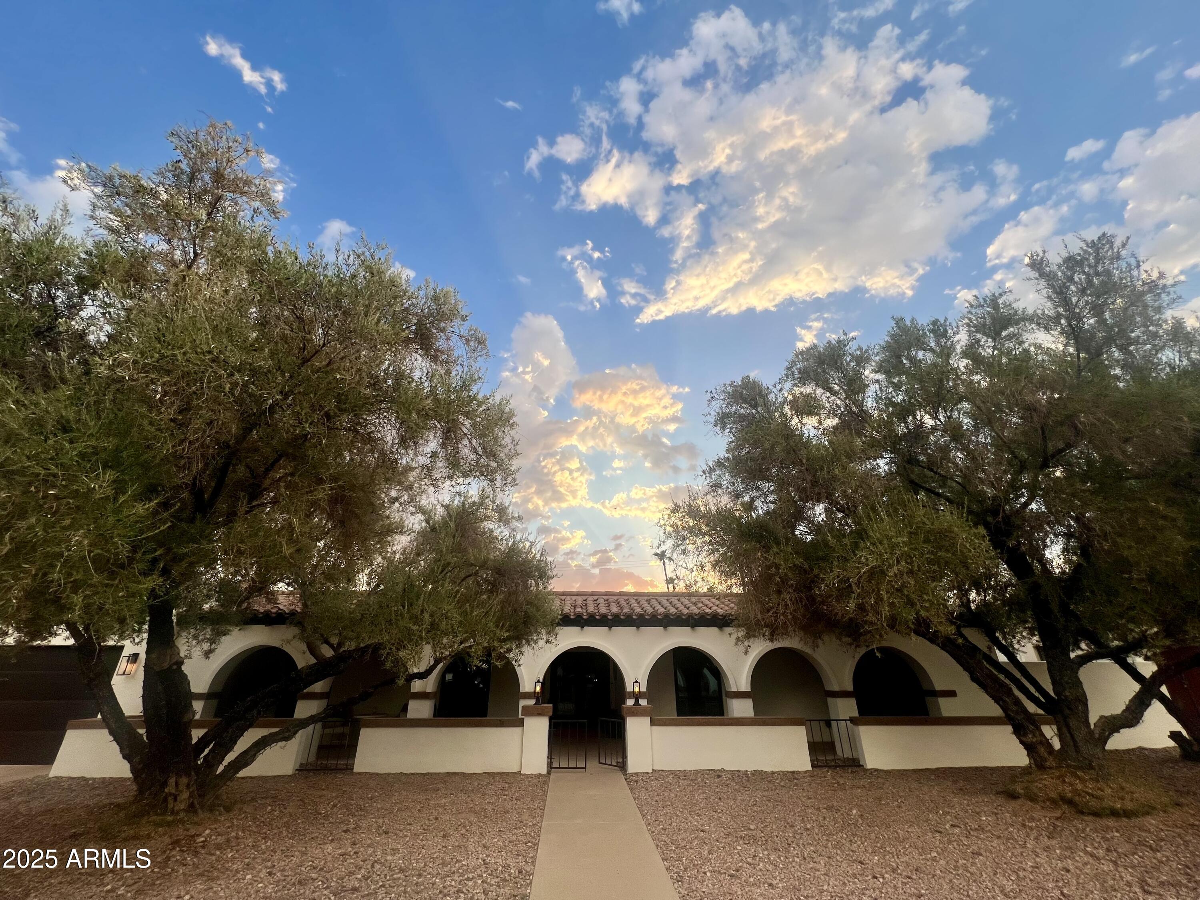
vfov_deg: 89.9
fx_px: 451
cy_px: 450
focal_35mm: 13
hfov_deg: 106.2
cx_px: 600
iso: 32
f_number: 1.8
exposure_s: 1/615
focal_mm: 1.57
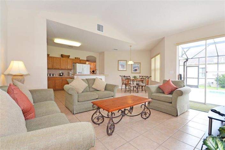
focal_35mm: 15
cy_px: 75
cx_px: 112
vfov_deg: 77.2
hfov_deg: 100.4
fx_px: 94
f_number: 4.5
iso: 400
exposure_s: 1/80
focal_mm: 10
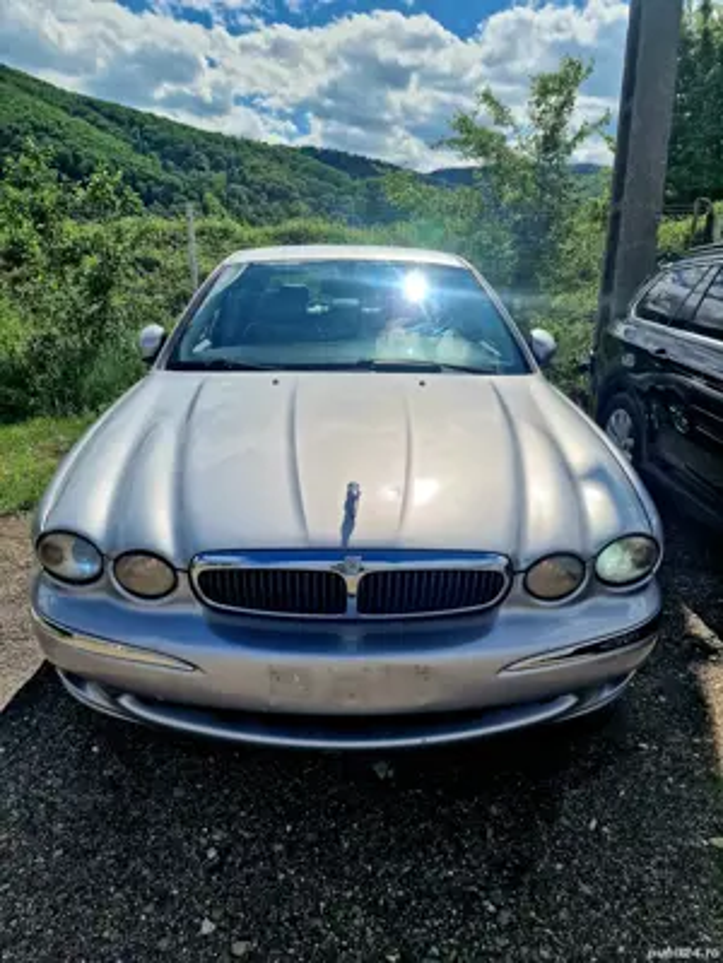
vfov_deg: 73.9
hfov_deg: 58.9
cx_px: 362
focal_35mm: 23
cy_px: 482
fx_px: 641
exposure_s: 1/5000
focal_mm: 6.4
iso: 50
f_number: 1.8
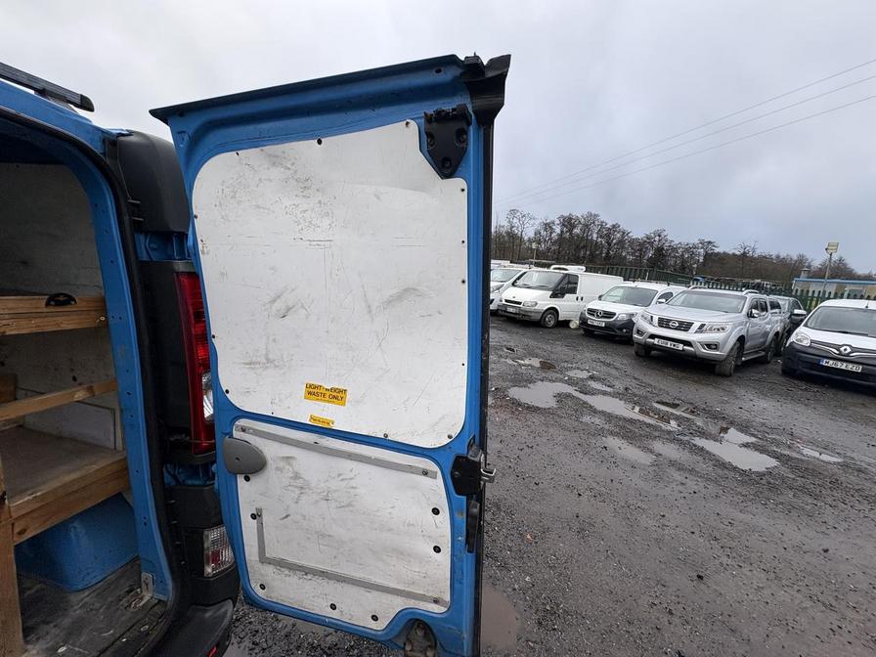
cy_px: 328
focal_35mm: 14
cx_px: 438
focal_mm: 2.22
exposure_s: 1/235
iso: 40
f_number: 2.2
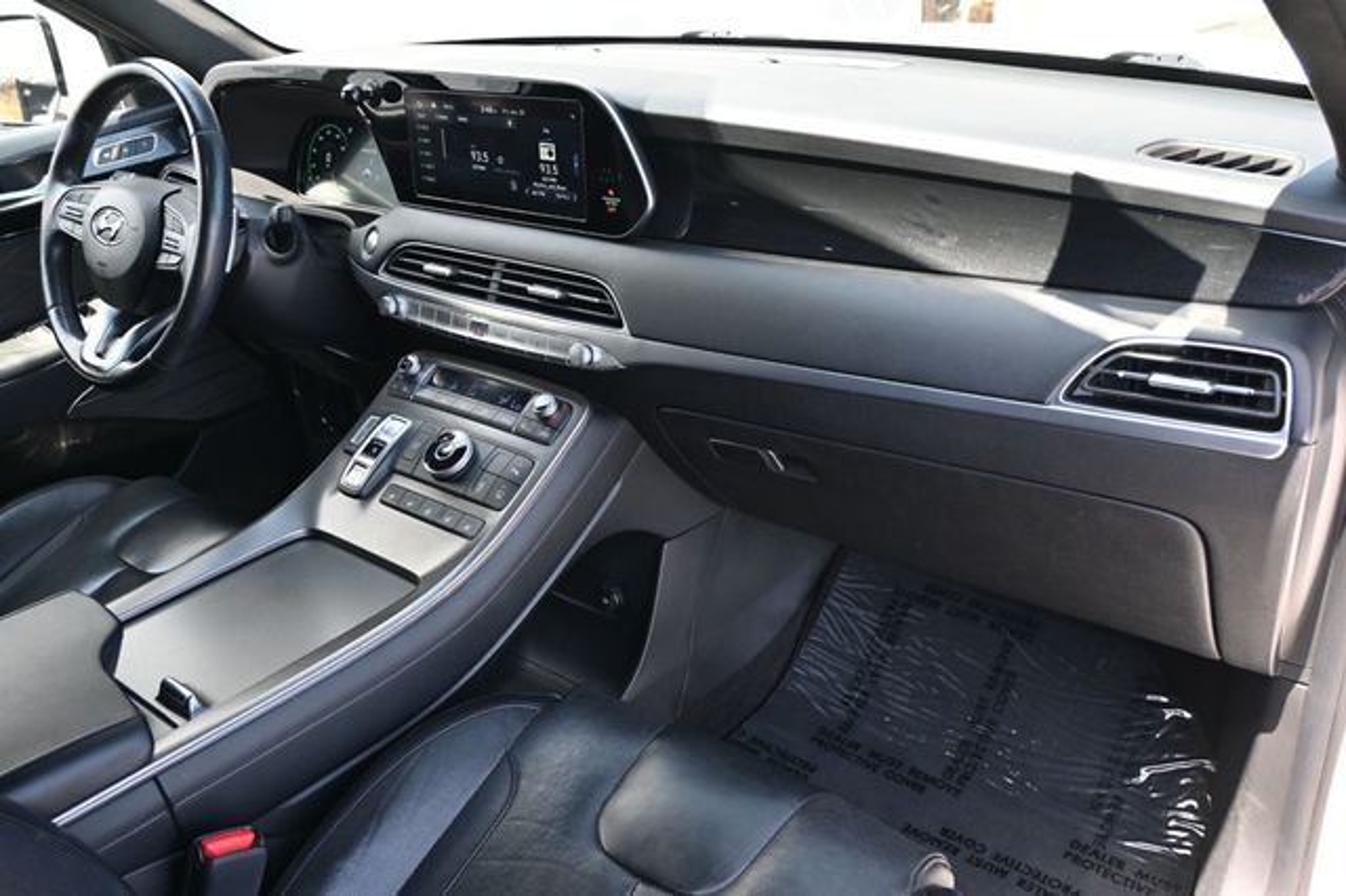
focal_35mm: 30
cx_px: 673
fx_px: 1121
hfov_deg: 62.0
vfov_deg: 43.6
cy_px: 448
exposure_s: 1/125
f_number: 3.8
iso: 400
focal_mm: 20
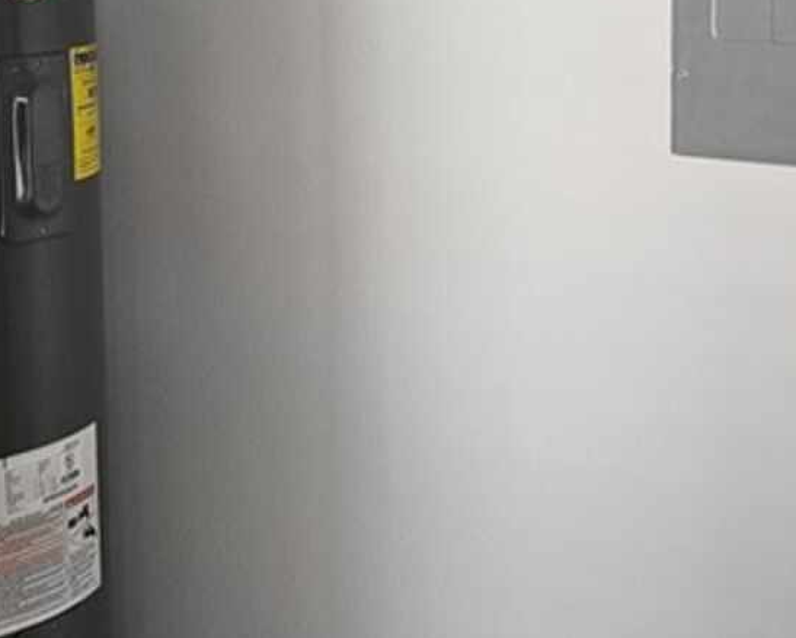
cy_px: 82
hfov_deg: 26.5
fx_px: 1650
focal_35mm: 70
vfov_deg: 21.5
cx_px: 668
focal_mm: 6.3
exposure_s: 1/120
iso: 125
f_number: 1.7
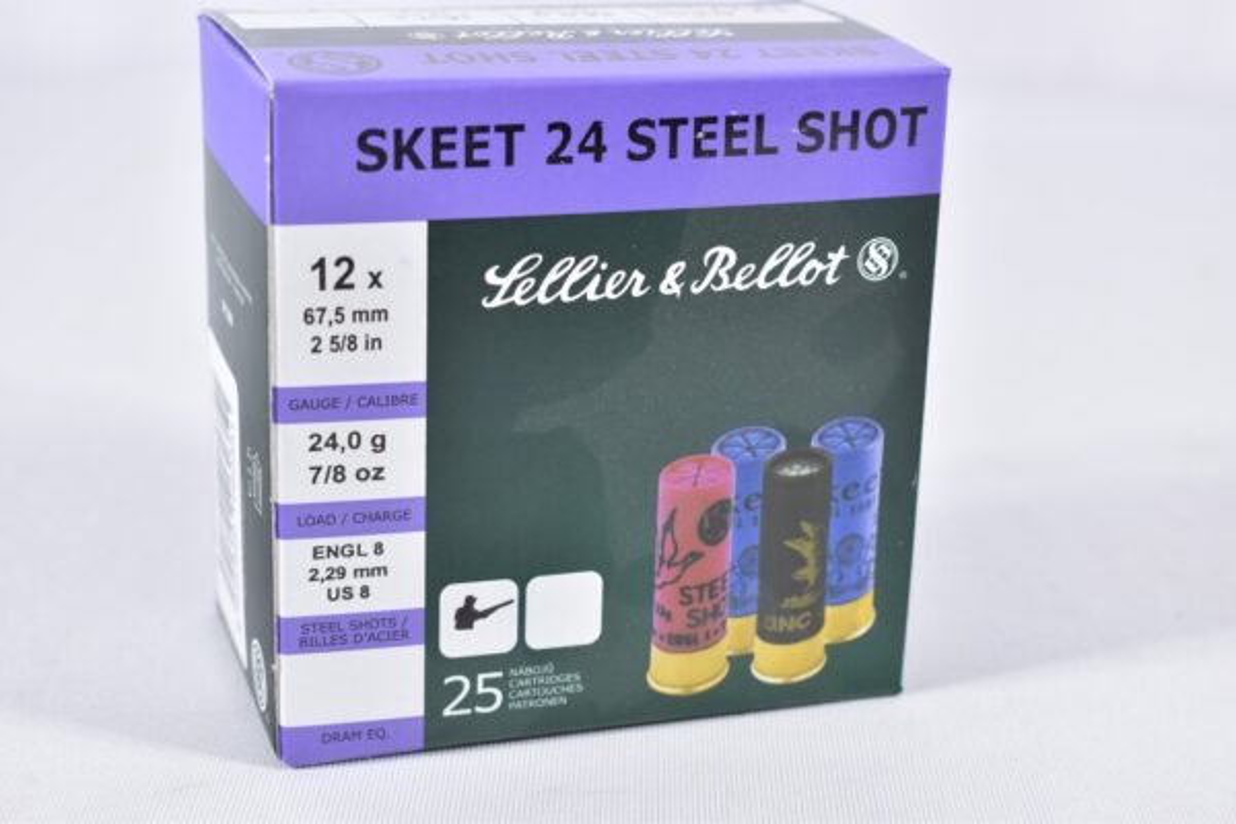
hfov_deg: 28.1
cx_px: 618
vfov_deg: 18.9
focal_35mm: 72
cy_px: 412
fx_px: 2472
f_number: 5.3
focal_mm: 48
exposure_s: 1/40
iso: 640
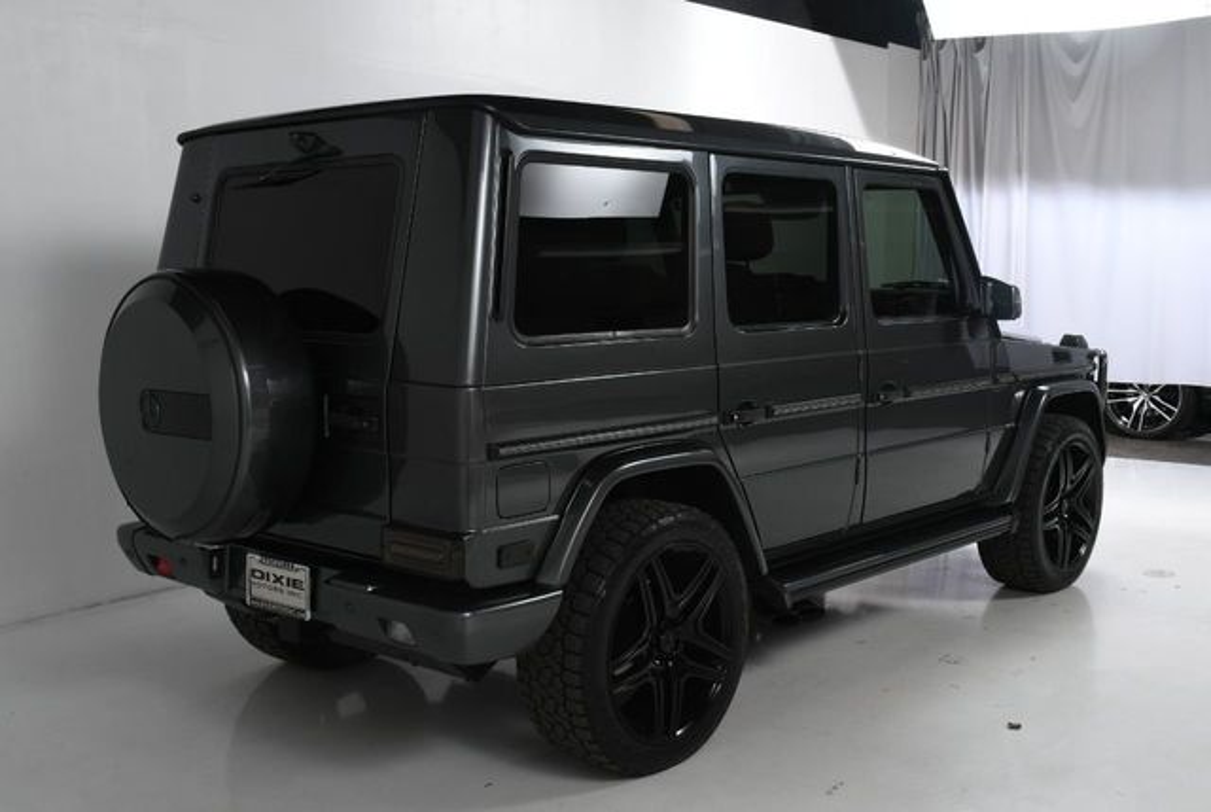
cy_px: 406
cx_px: 606
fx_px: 1348
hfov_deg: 48.4
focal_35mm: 40
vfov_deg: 33.5
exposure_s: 1/160
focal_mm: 20
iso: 100
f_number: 13
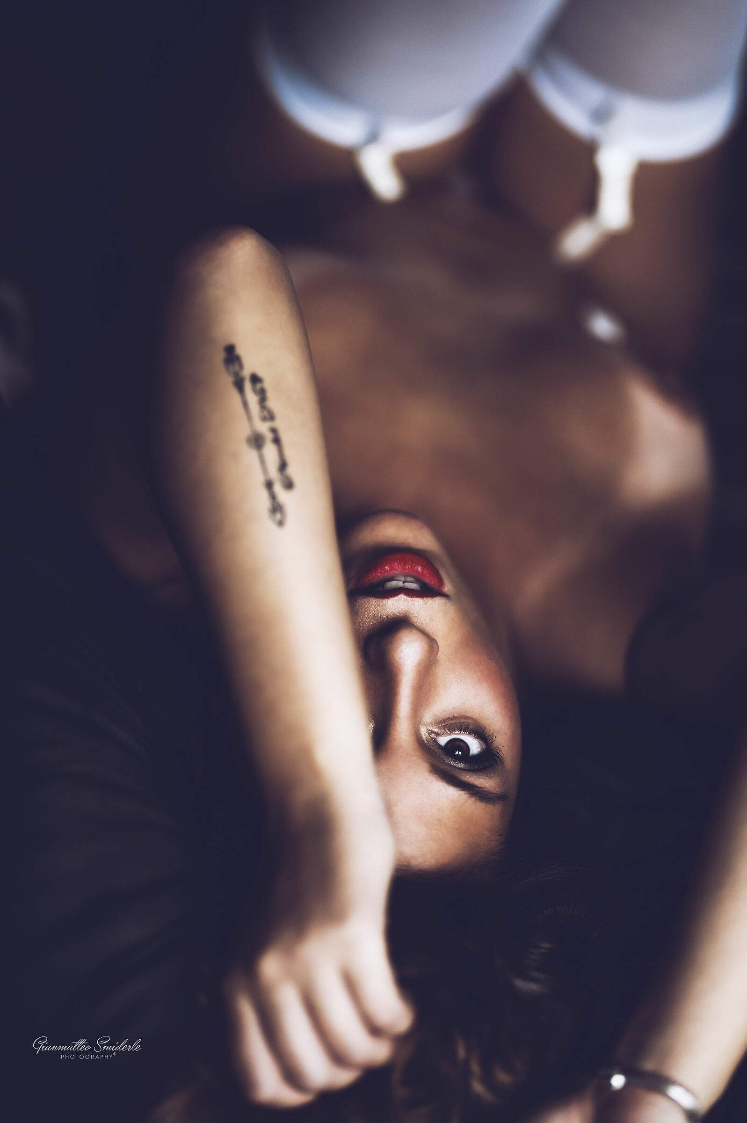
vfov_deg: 23.9
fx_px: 2649
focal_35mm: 85
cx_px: 374
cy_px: 562
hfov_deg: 16.1
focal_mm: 85
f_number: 1.4
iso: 800
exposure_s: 1/160
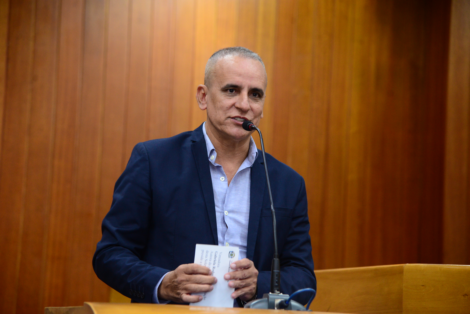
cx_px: 235
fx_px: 1463
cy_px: 157
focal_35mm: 112
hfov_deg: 18.3
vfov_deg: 12.2
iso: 2000
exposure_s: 1/60
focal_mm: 112
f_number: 4
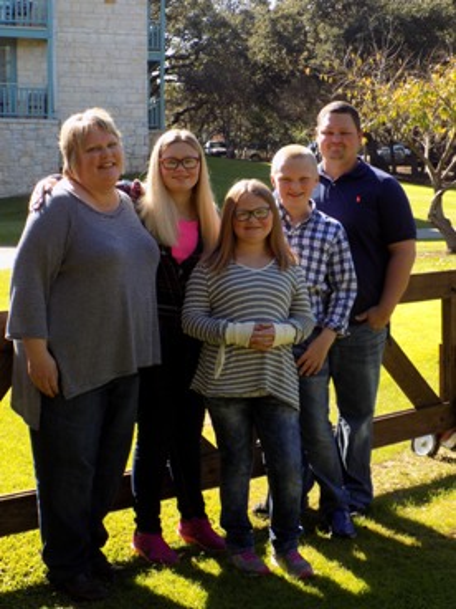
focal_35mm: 59
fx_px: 1036
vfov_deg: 32.7
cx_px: 228
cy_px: 304
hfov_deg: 24.8
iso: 80
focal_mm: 10.5
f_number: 4
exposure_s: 1/200
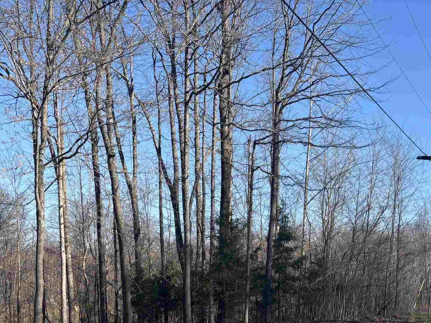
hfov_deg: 34.5
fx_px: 685
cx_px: 300
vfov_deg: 25.0
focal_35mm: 55
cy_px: 341
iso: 50
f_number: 1.6
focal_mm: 5.96
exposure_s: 1/1695
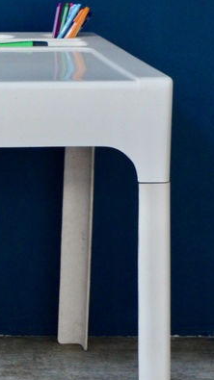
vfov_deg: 16.9
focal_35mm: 127
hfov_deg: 9.2
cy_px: 225
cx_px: -148
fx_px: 1282
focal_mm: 32
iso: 1250
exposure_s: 1/25
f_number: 4.8
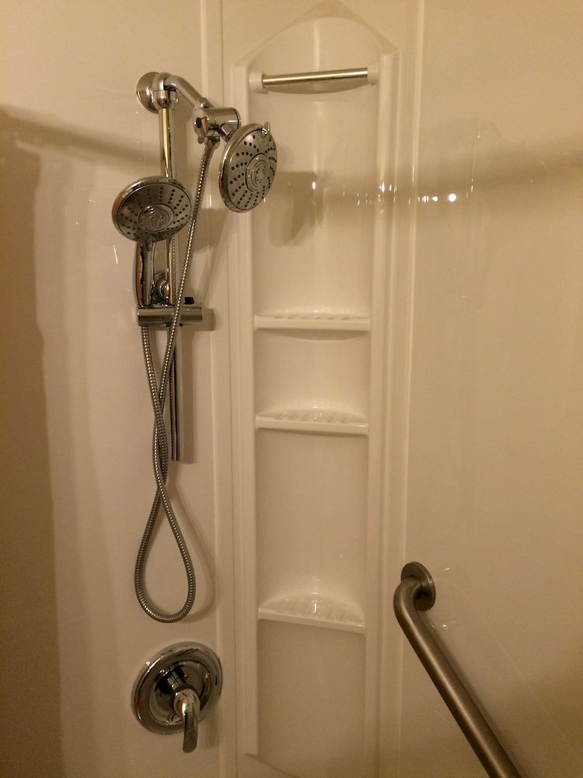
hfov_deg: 48.2
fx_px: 651
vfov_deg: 61.7
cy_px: 389
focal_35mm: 29
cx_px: 292
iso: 160
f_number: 2.2
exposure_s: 1/30
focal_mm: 4.15
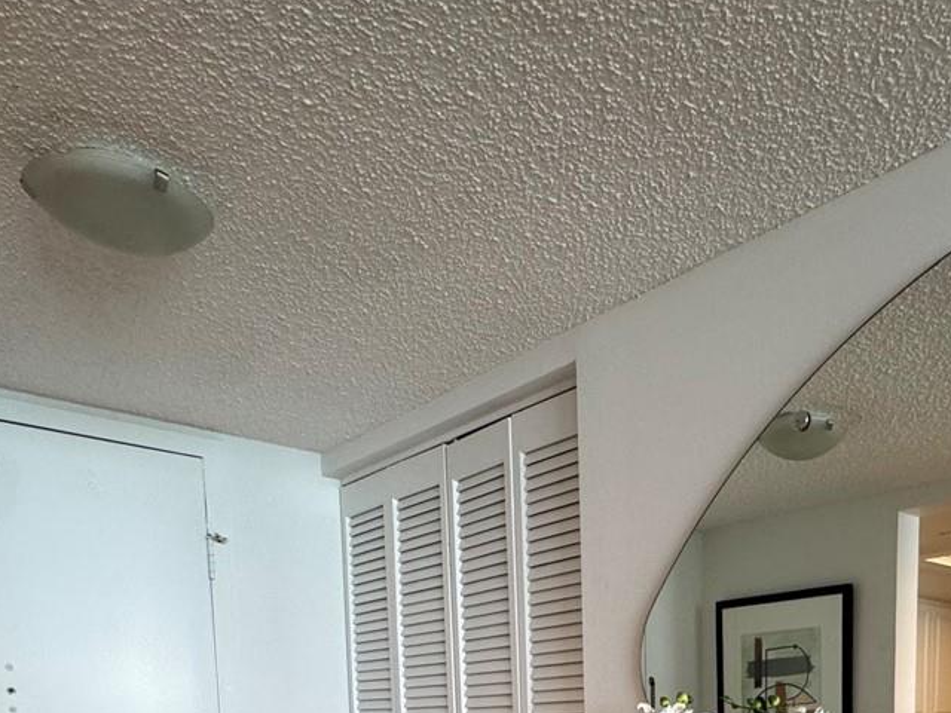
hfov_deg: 50.2
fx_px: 962
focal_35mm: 35
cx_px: 730
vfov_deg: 33.4
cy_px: 850
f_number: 2.2
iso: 200
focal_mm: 2.22
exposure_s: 1/120
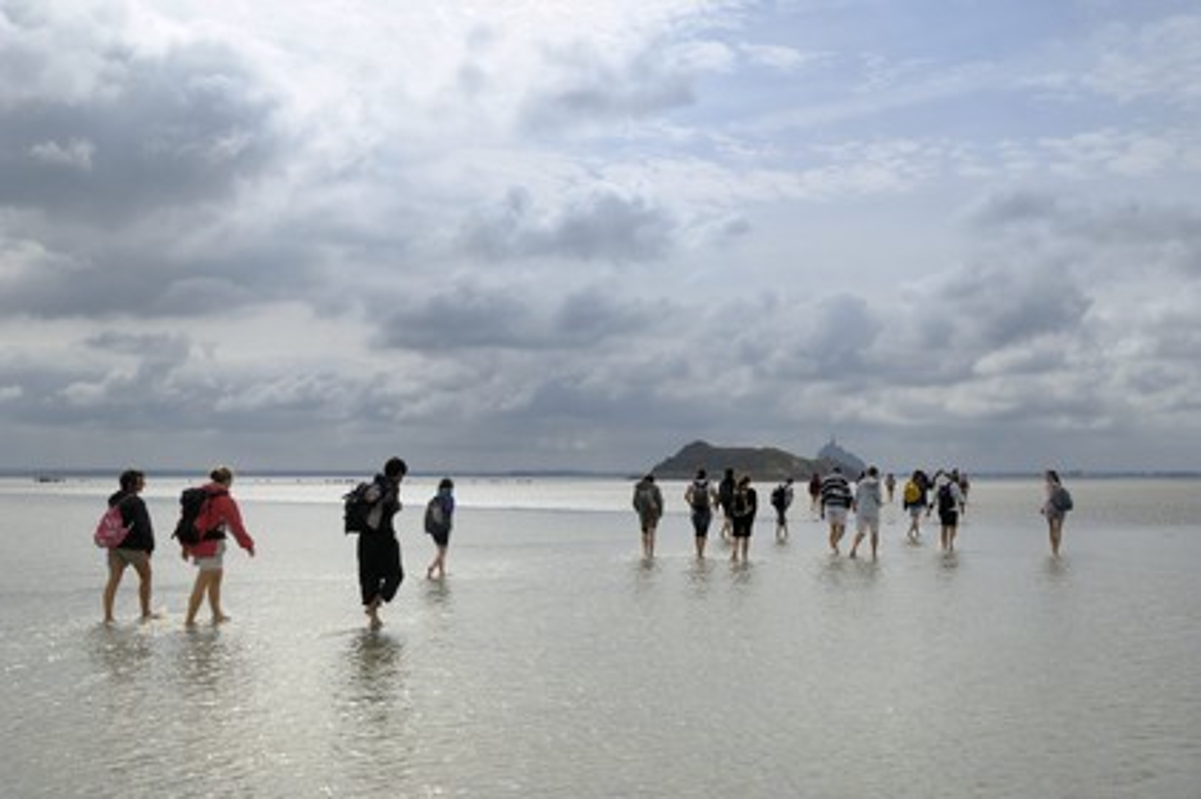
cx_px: 600
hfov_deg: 51.3
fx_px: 1250
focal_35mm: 38
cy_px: 400
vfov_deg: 35.4
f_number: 9.5
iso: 100
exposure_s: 1/400
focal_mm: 25
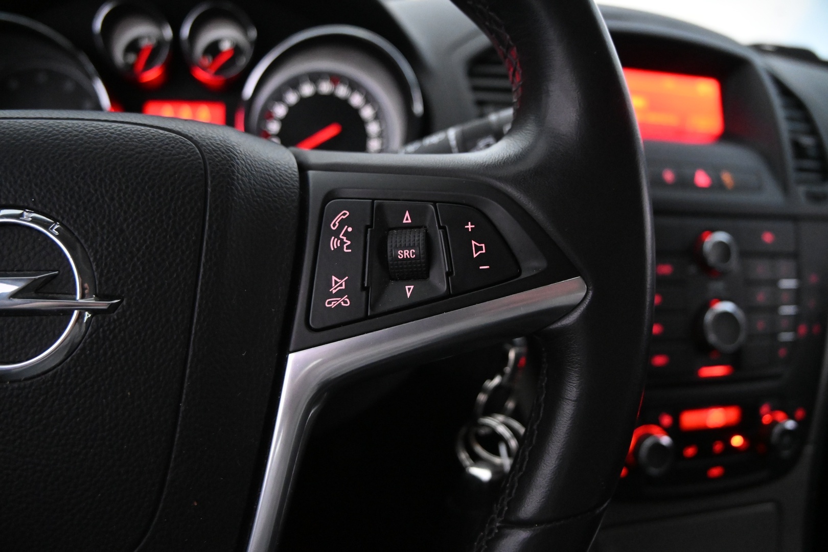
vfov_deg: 18.2
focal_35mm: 75
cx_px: 414
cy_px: 276
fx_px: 1725
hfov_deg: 27.0
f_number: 6.3
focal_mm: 50
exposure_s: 1/100
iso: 5000
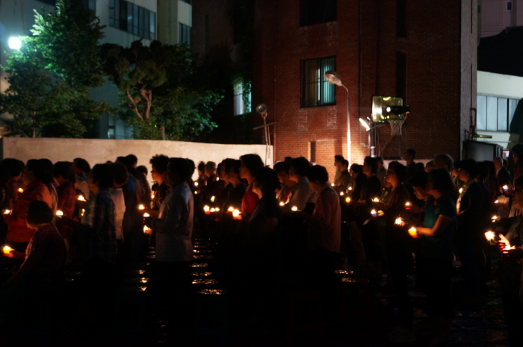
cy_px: 174
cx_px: 262
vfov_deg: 25.9
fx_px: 755
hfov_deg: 38.2
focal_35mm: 52
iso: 800
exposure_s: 1/2.5
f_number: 4.5
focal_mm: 35
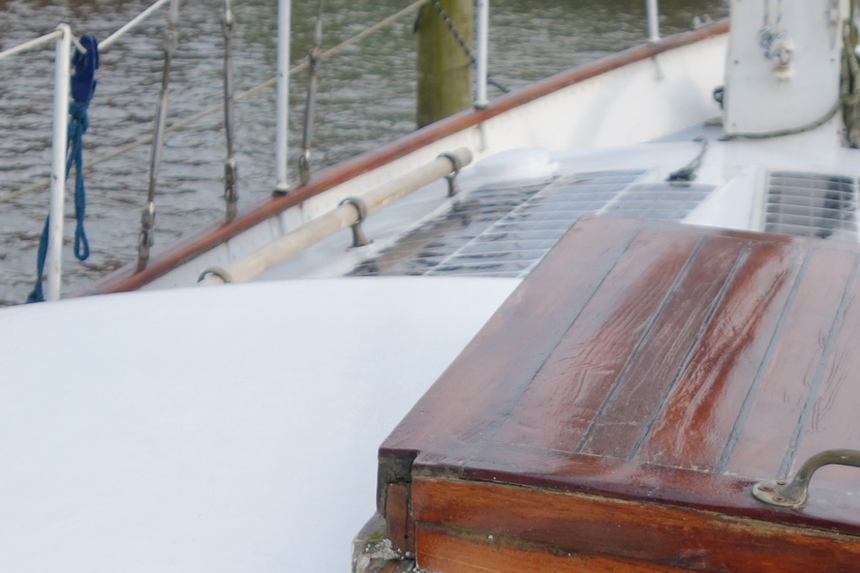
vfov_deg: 15.3
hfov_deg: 24.3
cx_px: 704
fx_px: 1959
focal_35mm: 82
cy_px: 867
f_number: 4
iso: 160
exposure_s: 1/320
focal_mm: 10.42
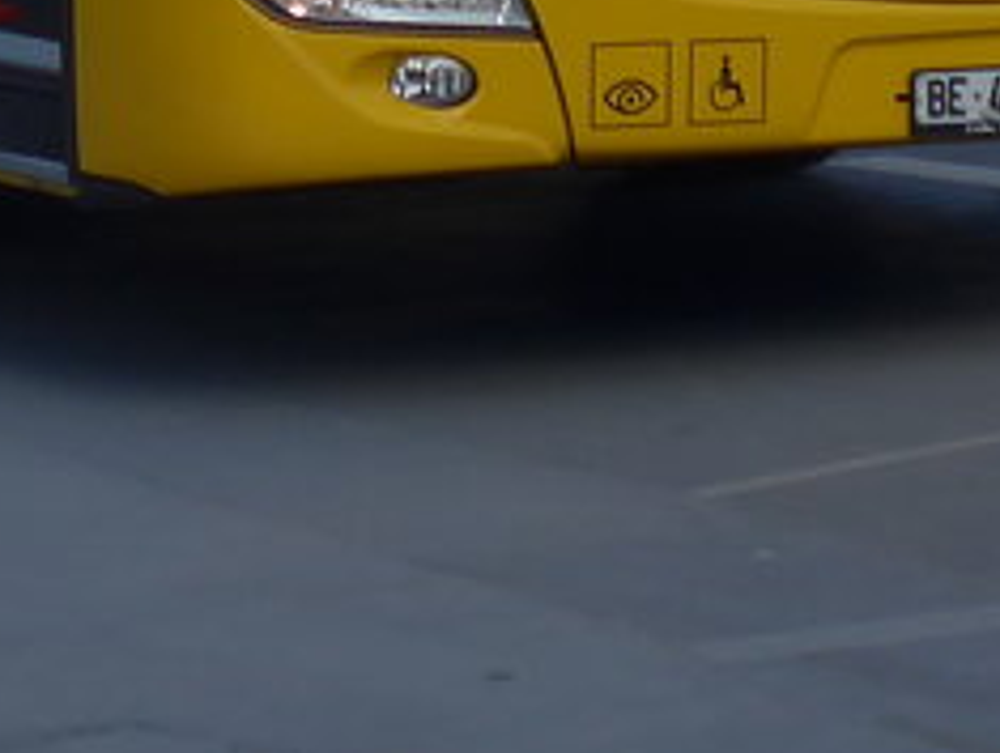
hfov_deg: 7.4
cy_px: -1115
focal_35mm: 265
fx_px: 7667
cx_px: 102
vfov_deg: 5.4
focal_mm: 10.7
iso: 80
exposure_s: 1/800
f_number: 3.3
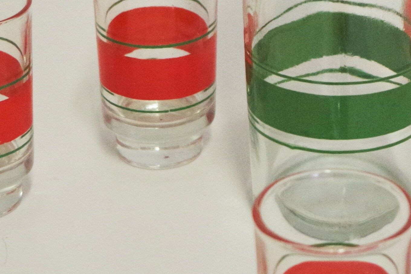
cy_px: -76
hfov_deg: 10.1
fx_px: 2317
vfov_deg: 6.7
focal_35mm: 203
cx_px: 336
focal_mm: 30.63
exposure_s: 1/125
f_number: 4
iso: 800
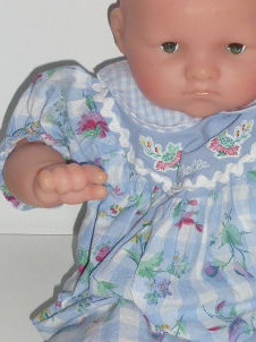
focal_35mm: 104
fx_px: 1027
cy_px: 217
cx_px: 184
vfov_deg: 18.9
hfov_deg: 14.2
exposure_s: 1/125
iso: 200
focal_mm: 8.5
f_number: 4.2
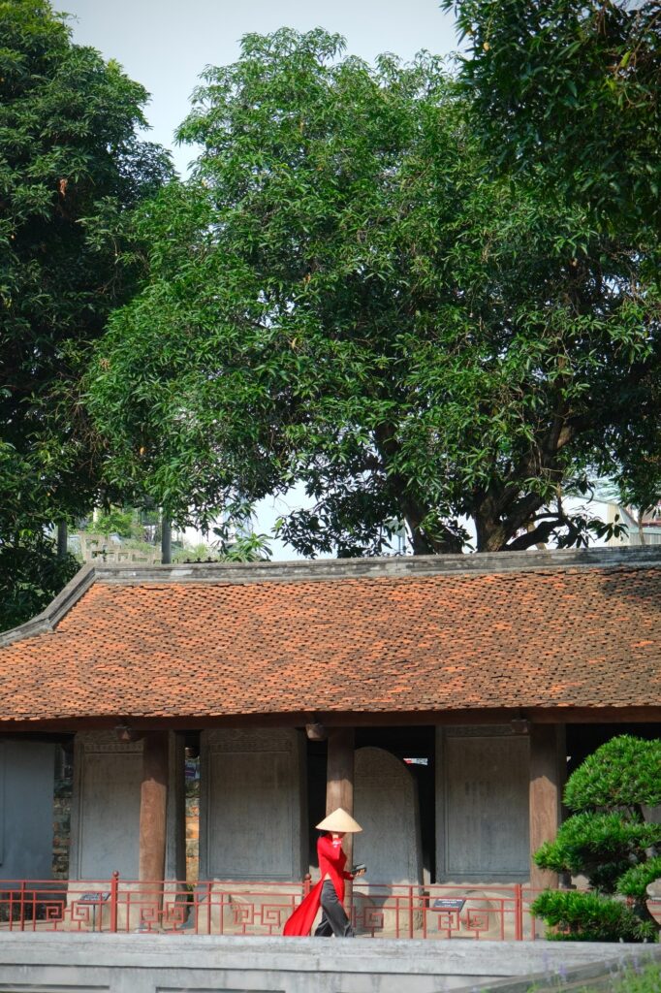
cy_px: 496
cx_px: 330
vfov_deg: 28.9
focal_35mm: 70
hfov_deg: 19.4
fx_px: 1929
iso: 800
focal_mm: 46.6
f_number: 4
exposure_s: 1/1600
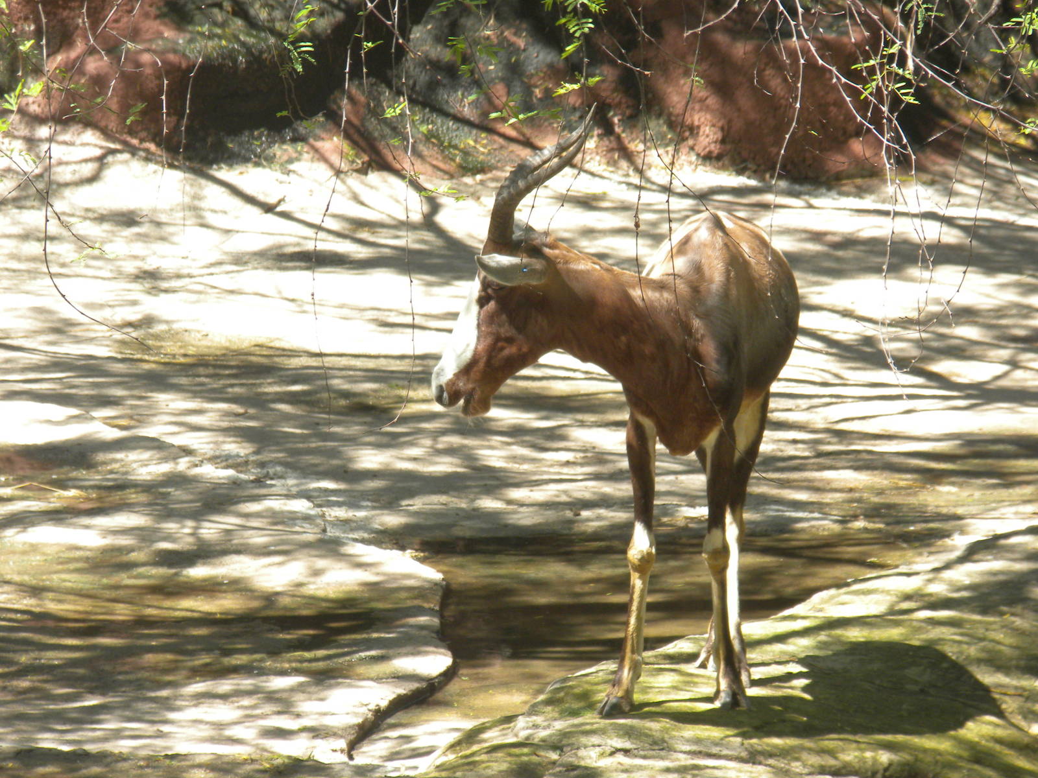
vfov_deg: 6.2
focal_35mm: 238
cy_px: 389
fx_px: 7137
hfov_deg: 8.3
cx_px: 519
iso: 129
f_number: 5.2
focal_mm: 42.1
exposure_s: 1/160
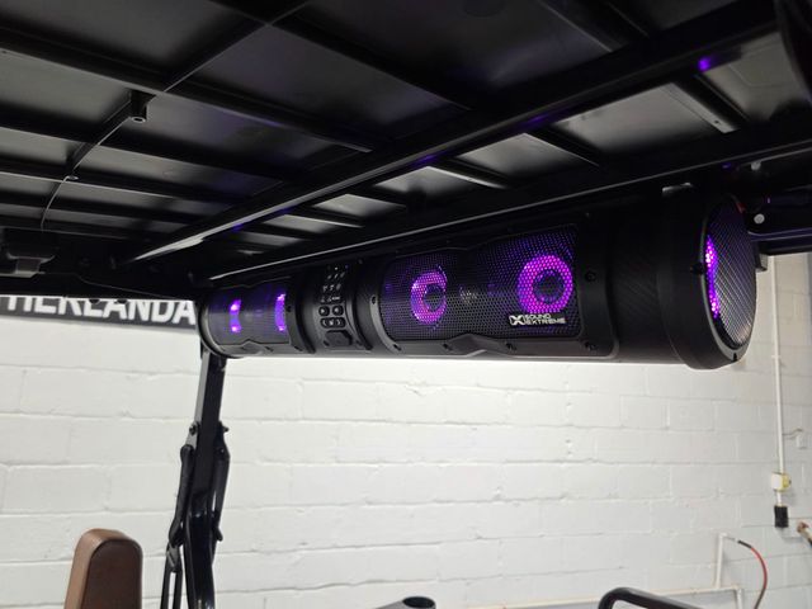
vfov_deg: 58.9
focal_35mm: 23
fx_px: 540
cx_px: 406
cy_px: 304
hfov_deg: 73.9
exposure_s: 1/120
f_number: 1.7
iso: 125
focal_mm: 6.3
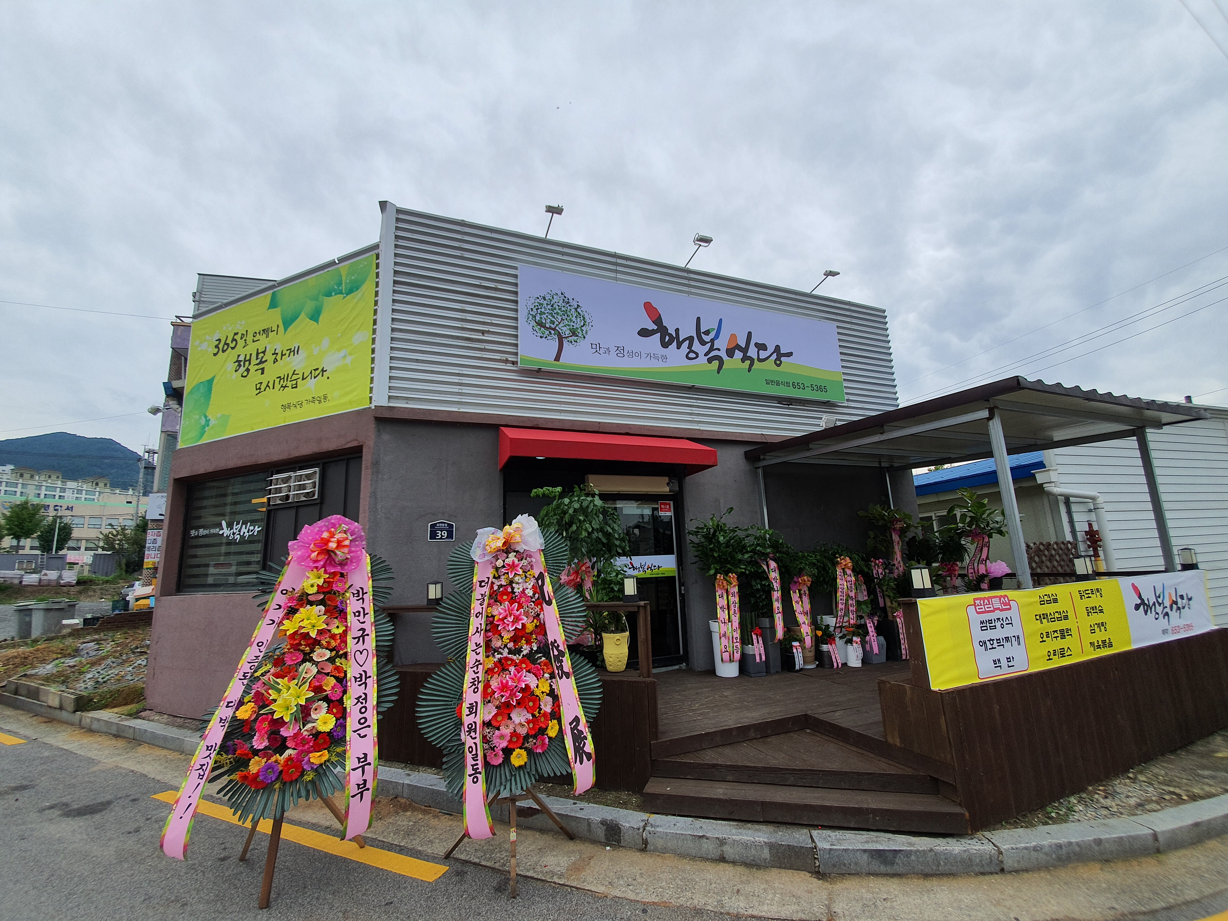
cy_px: 460
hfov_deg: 106.2
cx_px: 614
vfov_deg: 89.9
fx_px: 461
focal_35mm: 13
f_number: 2.2
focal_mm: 1.8
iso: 50
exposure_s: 1/229
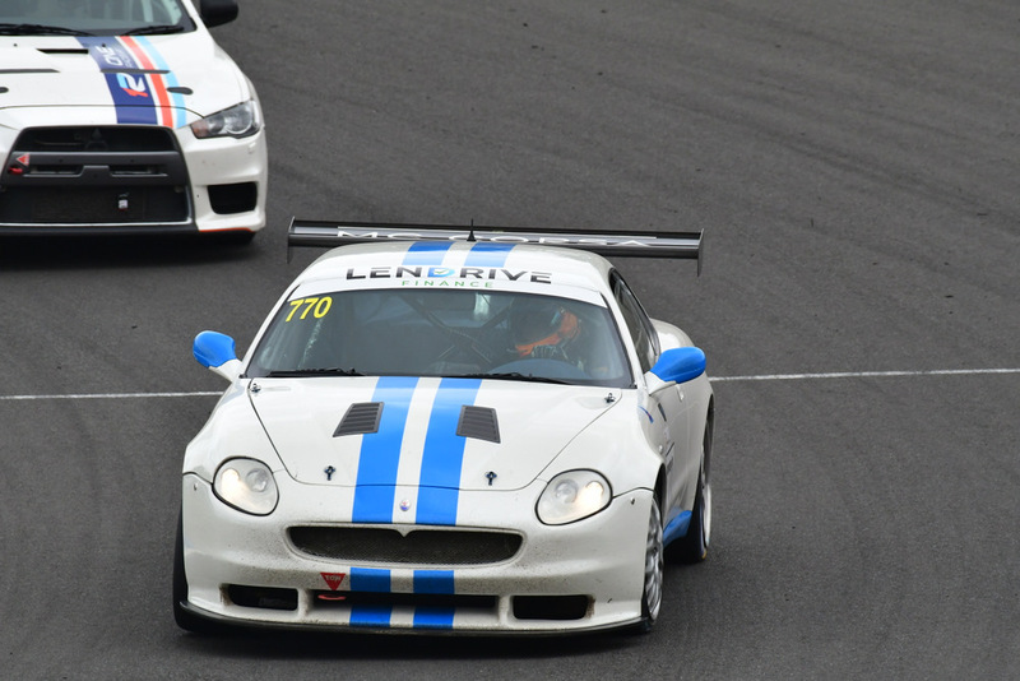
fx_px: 21257
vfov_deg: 1.8
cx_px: 510
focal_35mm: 750
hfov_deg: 2.7
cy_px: 340
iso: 1000
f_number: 11
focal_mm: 500
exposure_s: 1/640
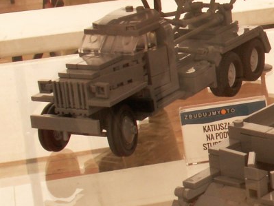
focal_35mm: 137
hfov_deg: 13.2
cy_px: 120
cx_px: 468
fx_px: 1084
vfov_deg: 10.8
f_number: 7.1
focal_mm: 6.63
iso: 50
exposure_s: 1/20
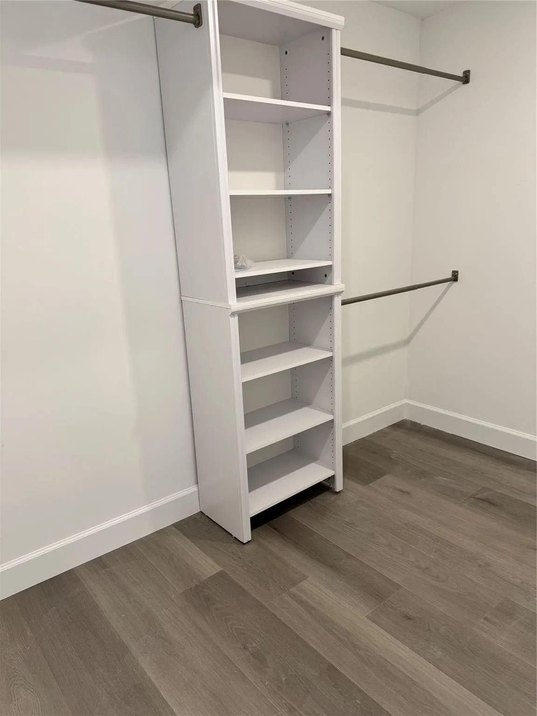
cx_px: 268
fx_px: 496
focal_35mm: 24
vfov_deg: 71.6
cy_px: 358
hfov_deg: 56.8
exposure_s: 1/60
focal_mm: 6.76
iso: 125
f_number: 1.78
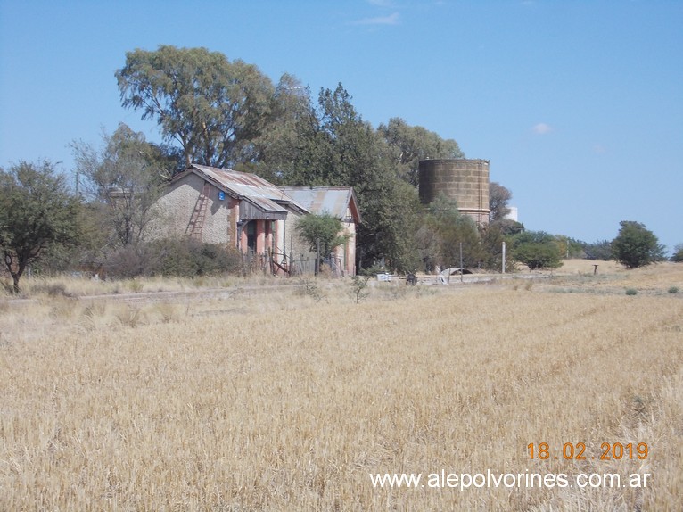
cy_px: 256
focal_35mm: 82
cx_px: 342
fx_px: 1617
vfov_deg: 18.0
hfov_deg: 23.8
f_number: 9.6
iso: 80
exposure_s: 1/160
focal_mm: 11.6
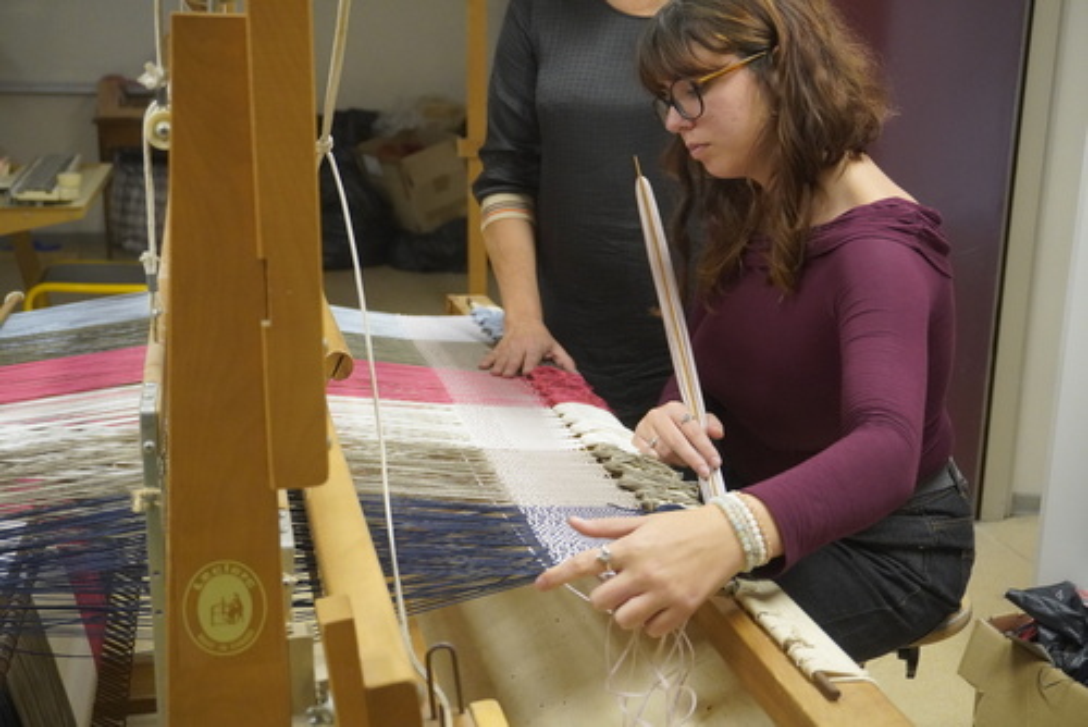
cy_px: 364
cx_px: 544
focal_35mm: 45
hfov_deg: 43.6
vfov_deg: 29.9
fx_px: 1361
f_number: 5
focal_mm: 30
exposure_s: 1/160
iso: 4000
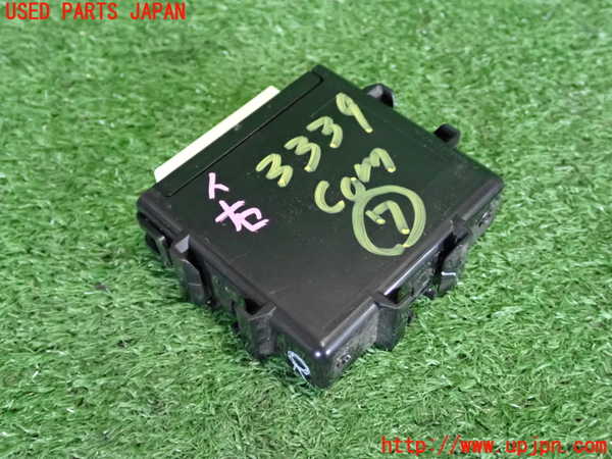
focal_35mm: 41
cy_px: 230
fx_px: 725
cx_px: 306
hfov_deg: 45.8
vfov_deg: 35.1
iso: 2500
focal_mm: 7.31
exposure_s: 1/60
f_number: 2.8
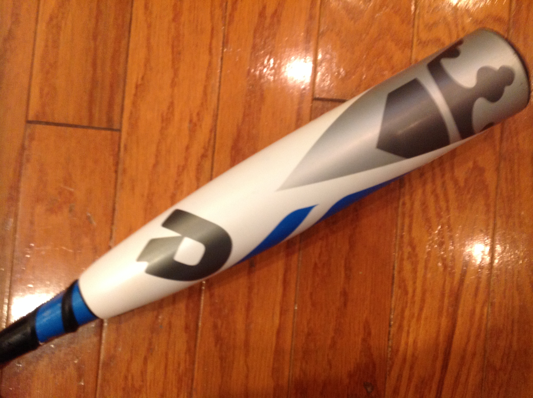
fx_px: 538
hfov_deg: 52.7
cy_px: 199
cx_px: 266
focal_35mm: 35
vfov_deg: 40.6
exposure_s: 1/15
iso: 200
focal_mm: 4.28
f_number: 2.4
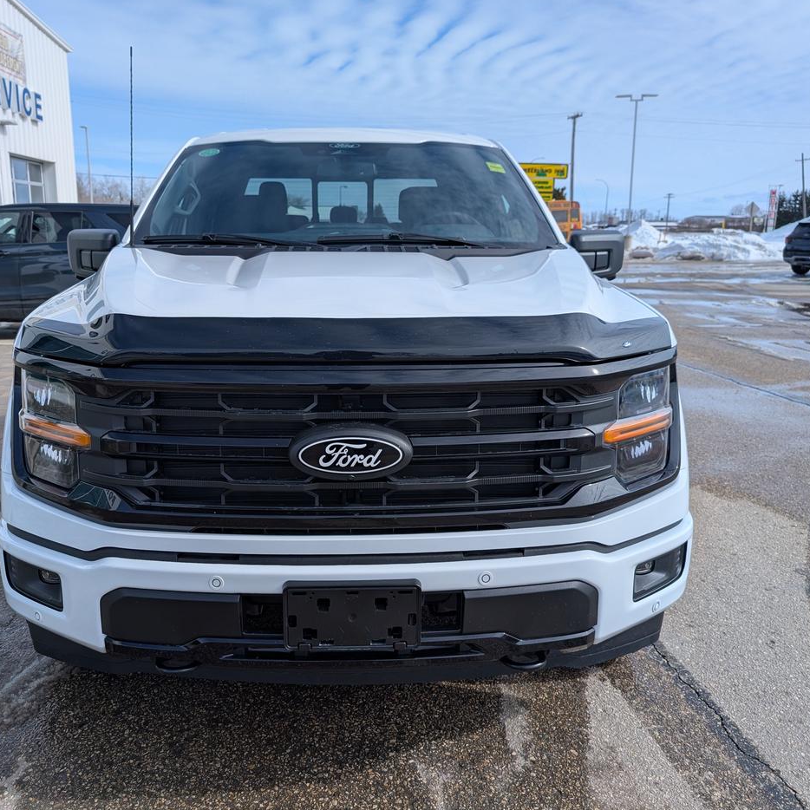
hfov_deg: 55.5
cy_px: 409
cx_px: 356
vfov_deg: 55.6
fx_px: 768
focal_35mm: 29
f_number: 1.68
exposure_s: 1/1689
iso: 21
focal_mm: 6.9
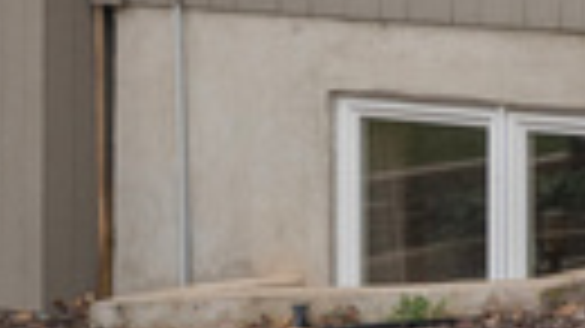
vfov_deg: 4.1
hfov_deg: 6.8
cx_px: 1773
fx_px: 4466
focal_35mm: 288
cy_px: -571
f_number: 9
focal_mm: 35
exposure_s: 1/60
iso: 250
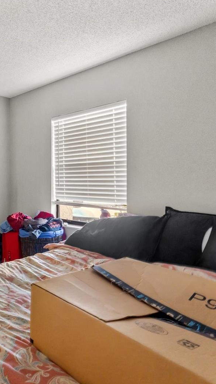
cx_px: 4
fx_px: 244
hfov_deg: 41.8
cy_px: 192
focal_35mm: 24
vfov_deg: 76.3
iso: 400
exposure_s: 1/13
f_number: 7.1
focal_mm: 10
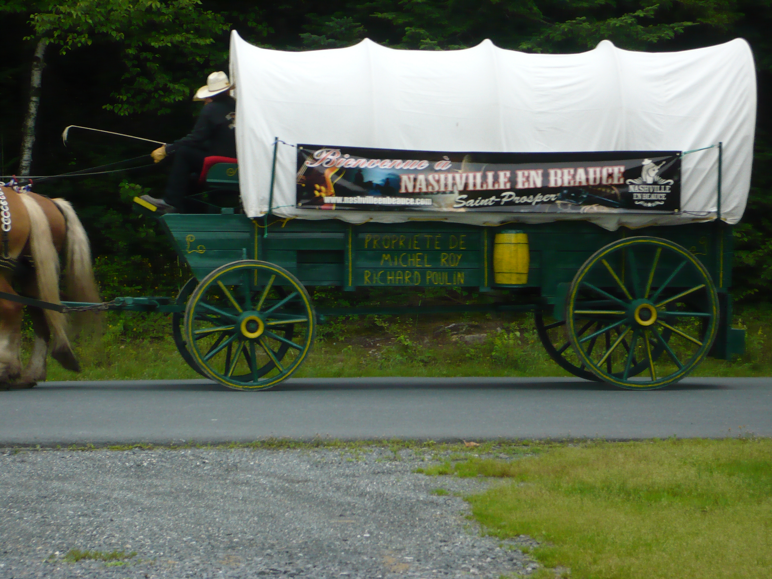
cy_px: 290
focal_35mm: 105
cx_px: 386
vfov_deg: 14.1
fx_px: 2342
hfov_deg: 18.7
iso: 200
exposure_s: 1/125
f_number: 5
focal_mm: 17.4
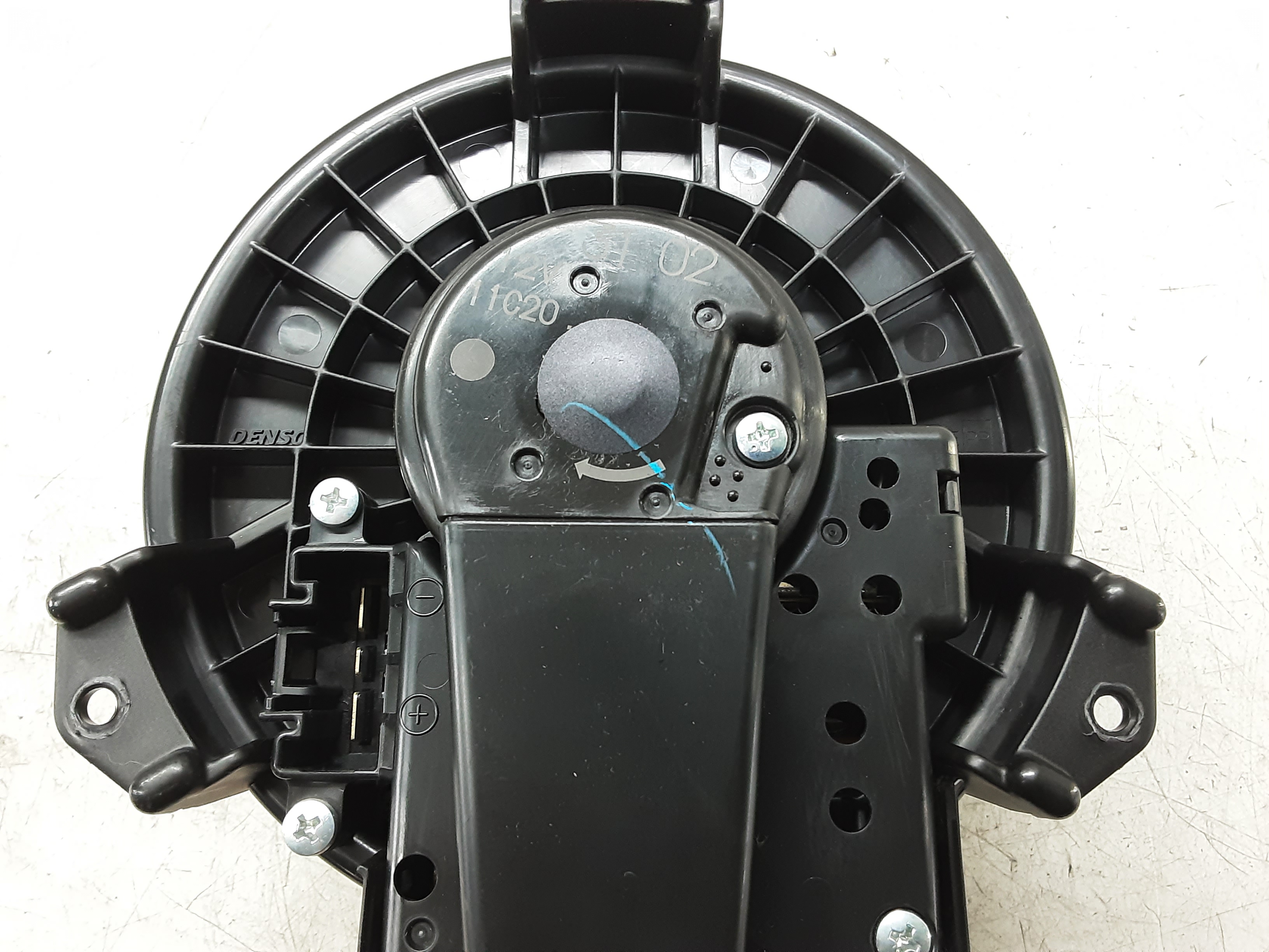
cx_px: 634
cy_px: 476
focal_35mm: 27
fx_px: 990
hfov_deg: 65.3
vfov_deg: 51.4
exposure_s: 1/25
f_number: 1.9
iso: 160
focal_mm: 2.91
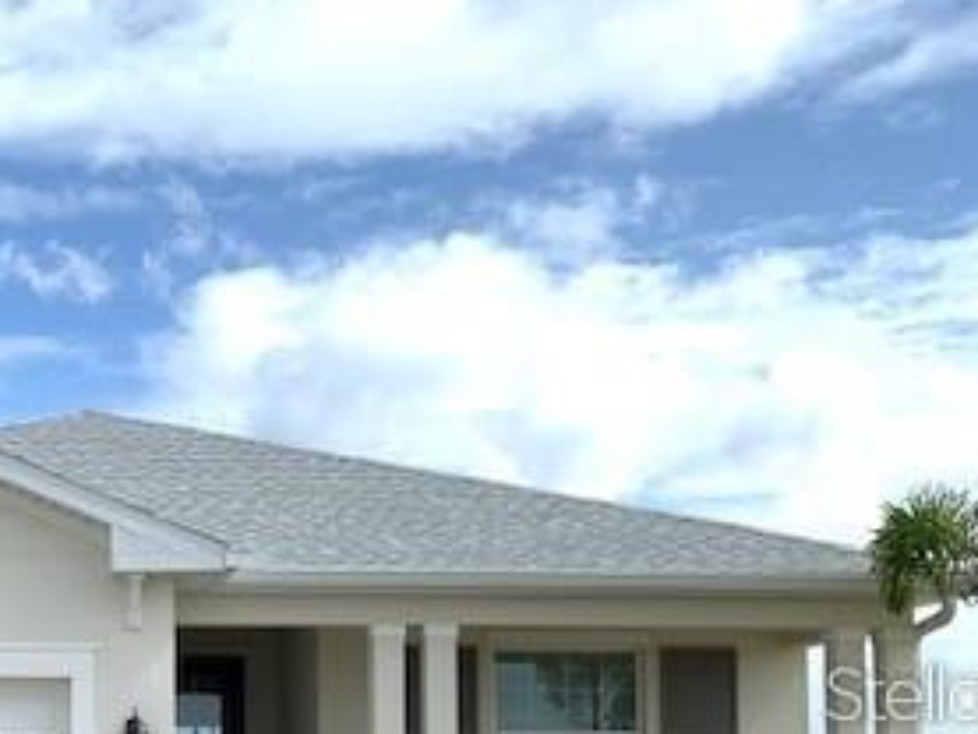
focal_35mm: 60
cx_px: 28
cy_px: 692
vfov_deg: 23.6
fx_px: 1696
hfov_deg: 30.2
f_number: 1.8
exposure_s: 1/2481
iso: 25
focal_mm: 4.25
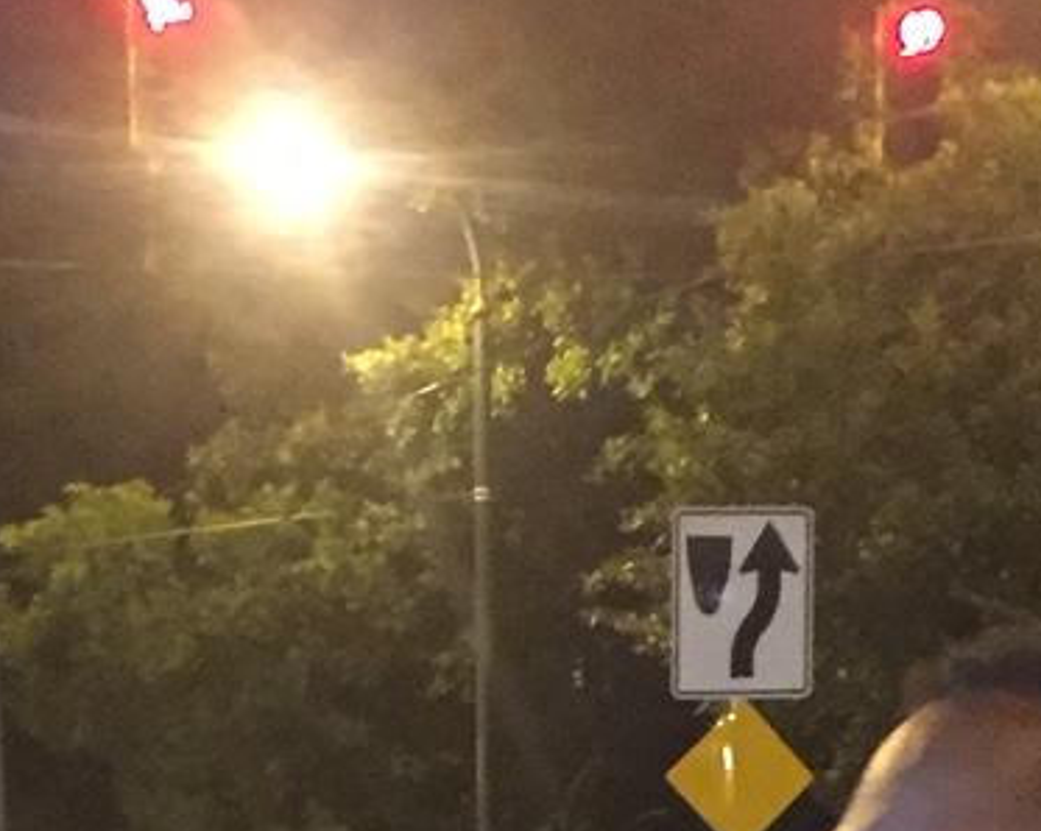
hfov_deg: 15.5
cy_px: 1316
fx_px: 3818
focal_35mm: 124
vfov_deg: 11.8
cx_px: 257
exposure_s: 1/15
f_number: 2.2
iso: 500
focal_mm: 4.15
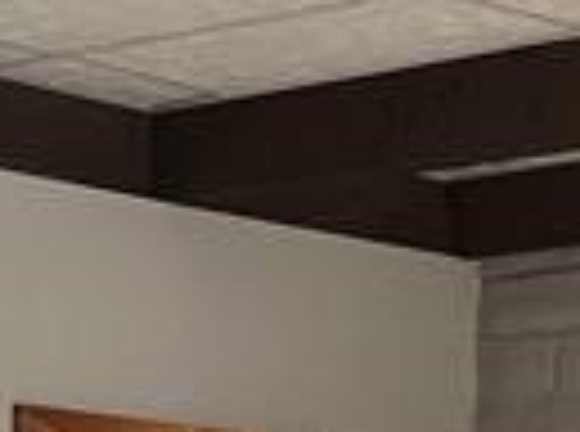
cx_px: 49
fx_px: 3459
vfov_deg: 6.4
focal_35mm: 207
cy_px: 1364
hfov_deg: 9.5
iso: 125
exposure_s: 1/120
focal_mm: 5.1
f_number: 1.6
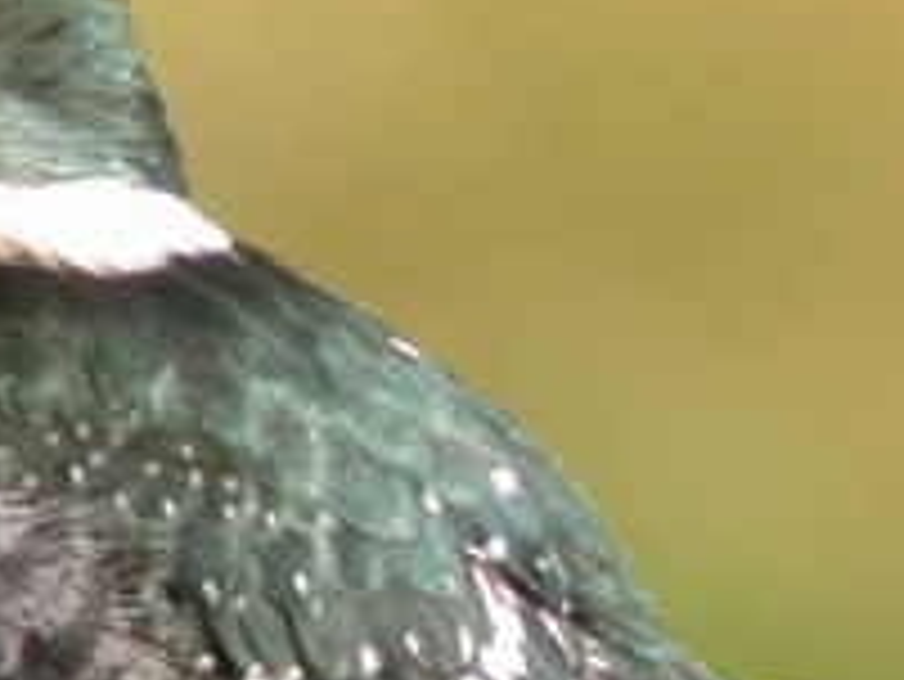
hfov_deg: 6.9
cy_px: 518
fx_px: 7500
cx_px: 58
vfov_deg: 5.2
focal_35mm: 287
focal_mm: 18.7
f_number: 3.7
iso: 100
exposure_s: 1/118
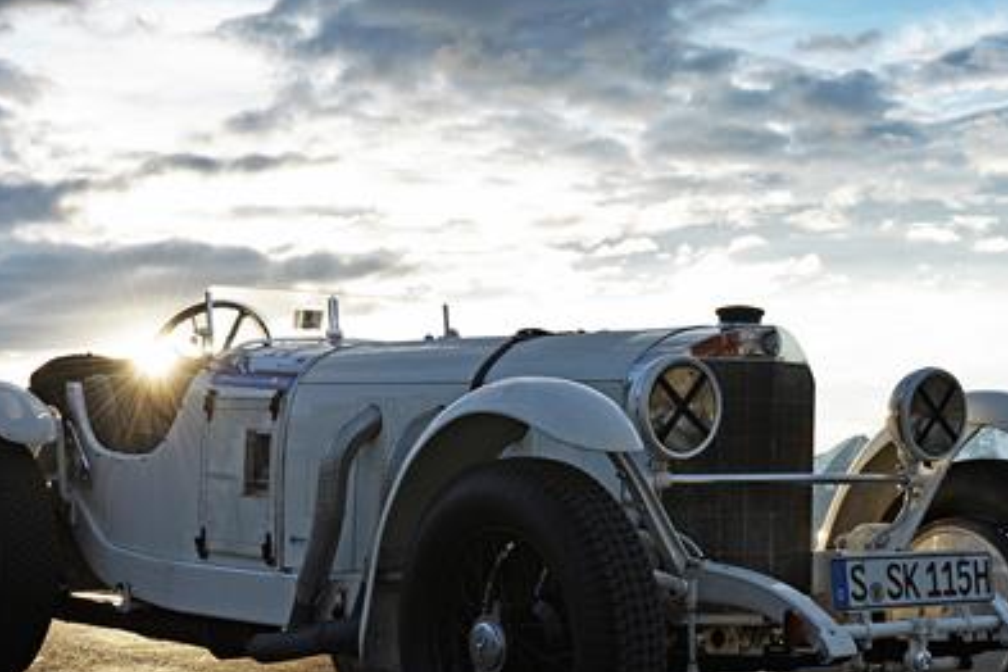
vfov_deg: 18.9
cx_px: 480
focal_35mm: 72
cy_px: 430
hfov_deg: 28.1
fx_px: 2016
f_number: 11
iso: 200
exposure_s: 1/160
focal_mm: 48
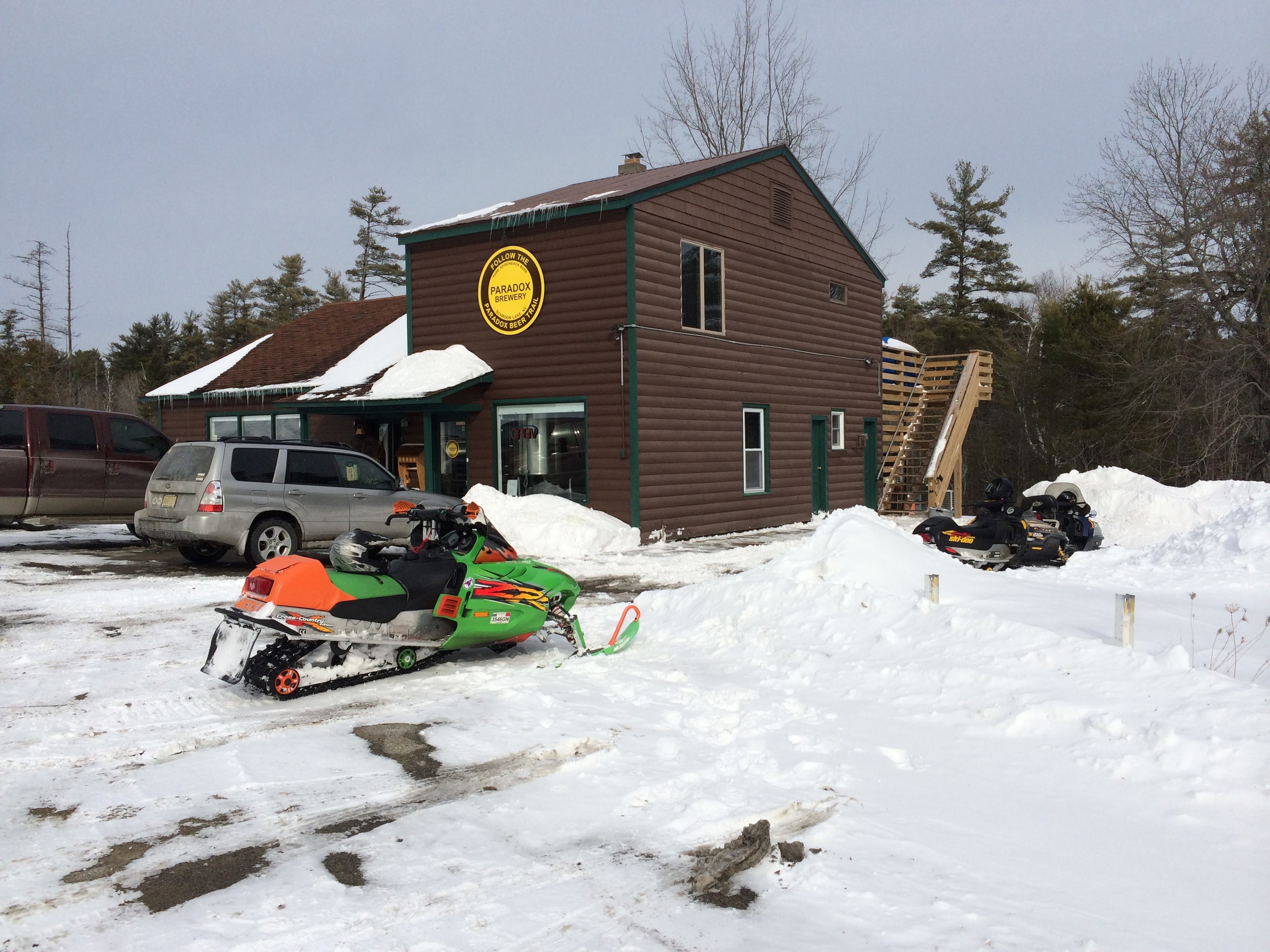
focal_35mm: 30
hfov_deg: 60.0
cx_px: 635
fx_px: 1101
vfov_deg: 46.8
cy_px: 476
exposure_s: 1/3731
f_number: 2.2
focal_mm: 4.12
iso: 40
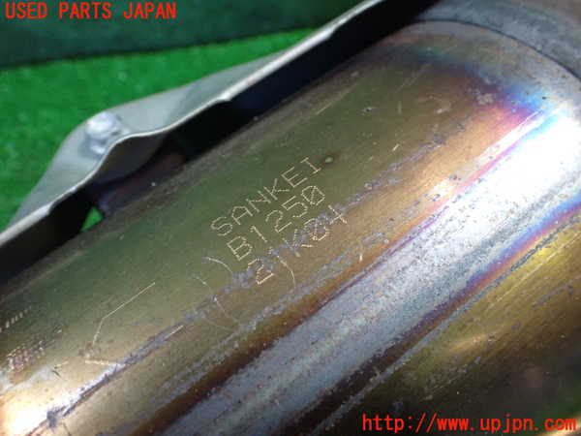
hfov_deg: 60.0
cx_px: 290
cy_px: 218
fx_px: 504
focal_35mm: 30
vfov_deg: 46.8
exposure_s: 1/80
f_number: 2.3
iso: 800
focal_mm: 5.4
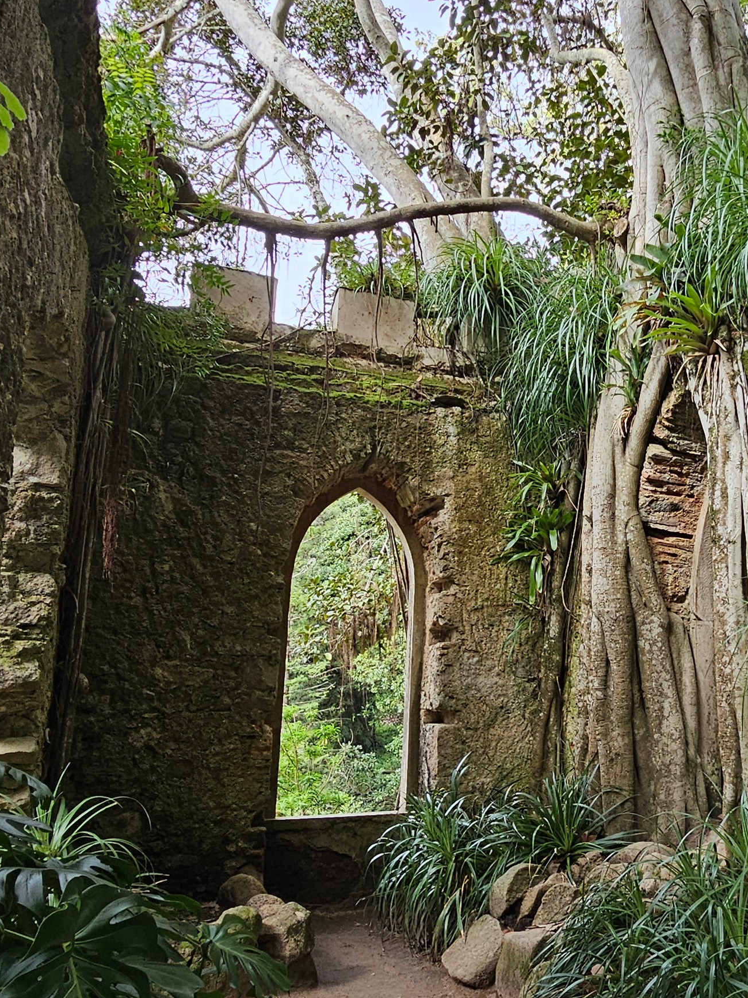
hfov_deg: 44.3
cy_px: 510
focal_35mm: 30
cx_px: 609
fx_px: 864
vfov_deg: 60.0
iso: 50
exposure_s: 1/120
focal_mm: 2.2
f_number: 2.2
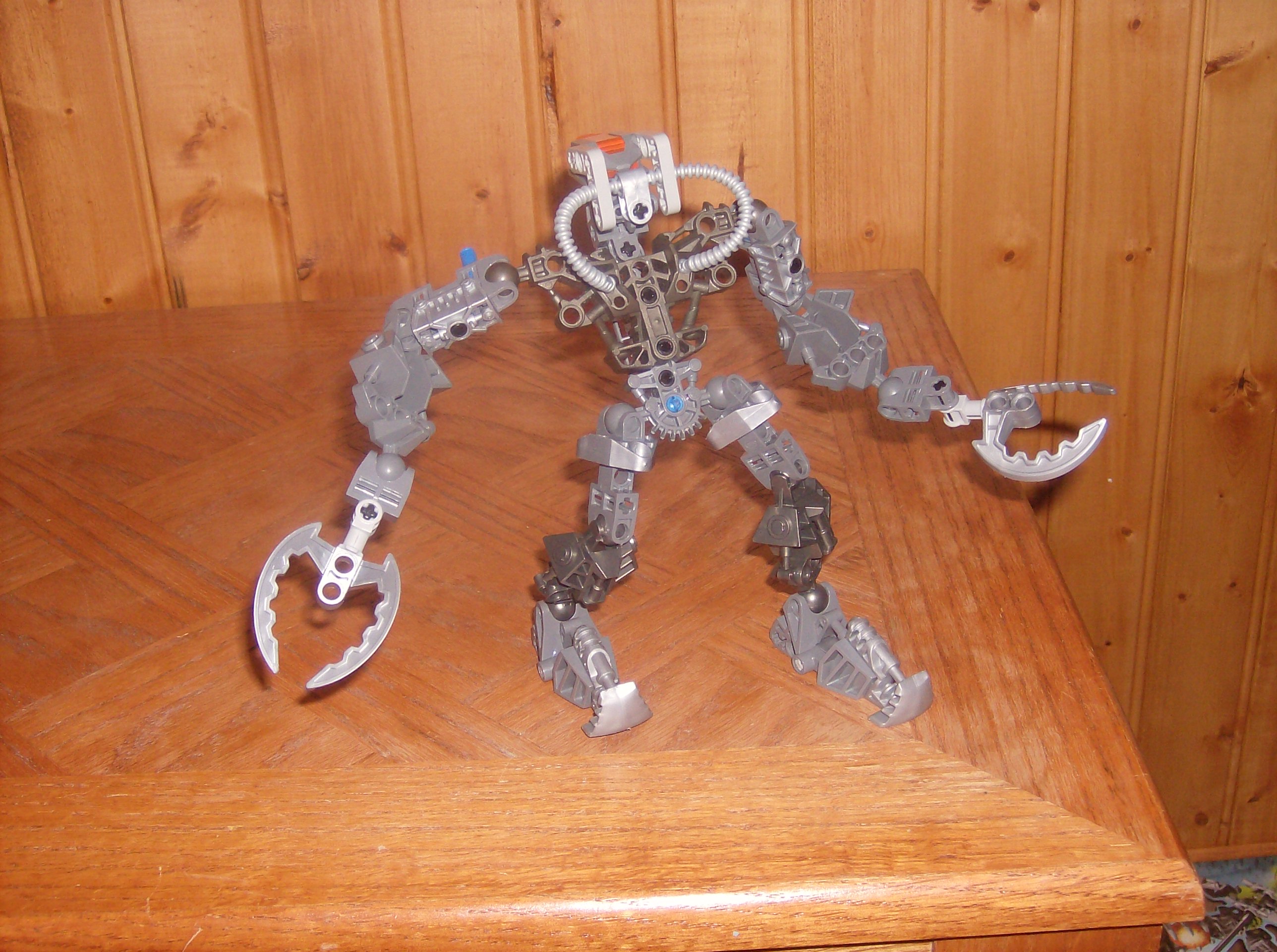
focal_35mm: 46
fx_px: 1693
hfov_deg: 41.3
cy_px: 476
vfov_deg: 31.4
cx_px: 638
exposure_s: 1/74
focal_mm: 7.7
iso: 200
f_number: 3.1
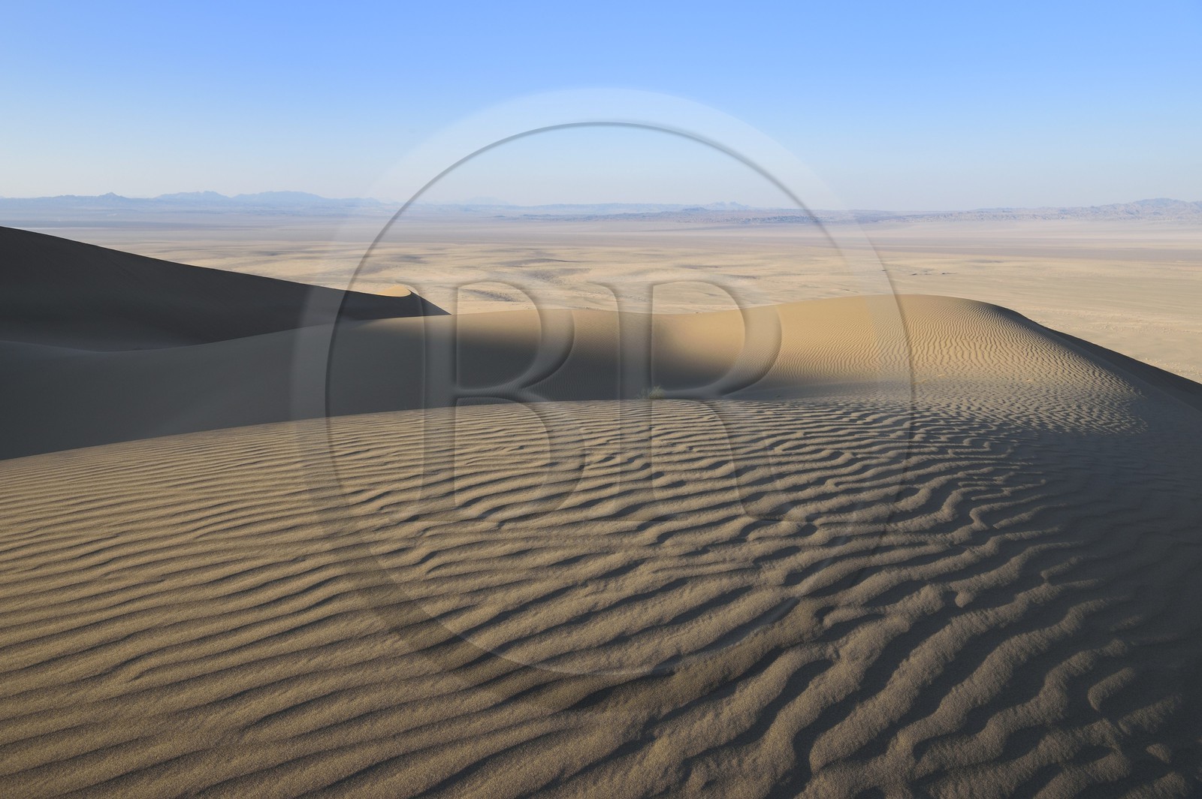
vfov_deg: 44.9
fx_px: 967
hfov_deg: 63.7
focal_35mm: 29
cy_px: 400
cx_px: 601
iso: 400
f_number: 13
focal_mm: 29
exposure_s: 1/200
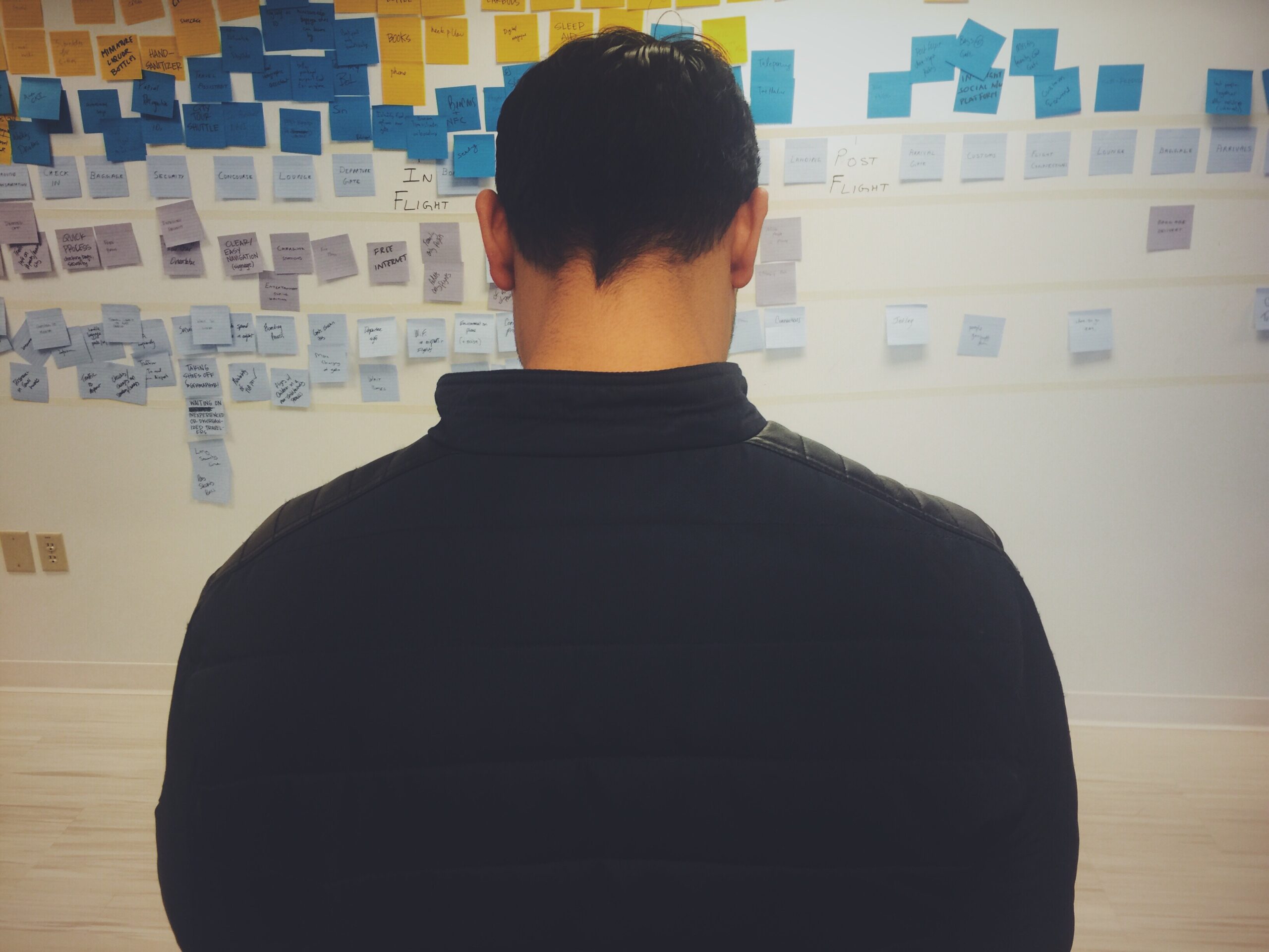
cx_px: 634
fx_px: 1063
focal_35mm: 29
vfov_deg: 48.2
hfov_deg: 61.7
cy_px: 476
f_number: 2.2
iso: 32
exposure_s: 1/15
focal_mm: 4.15
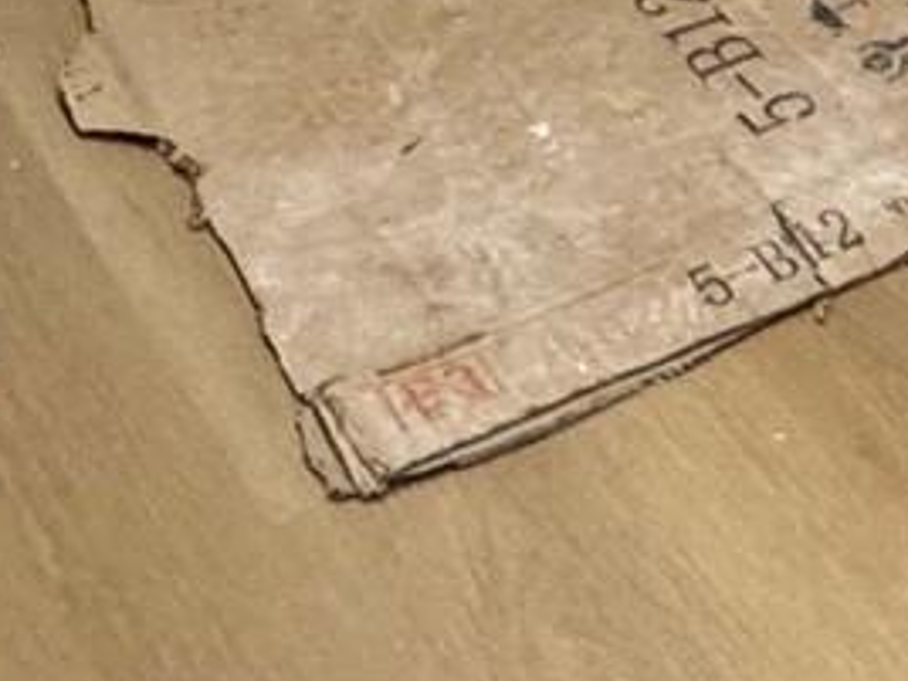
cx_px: 661
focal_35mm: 107
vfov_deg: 10.0
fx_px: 2807
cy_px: -1426
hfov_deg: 18.3
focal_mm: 2.22
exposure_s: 1/120
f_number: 2.2
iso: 250
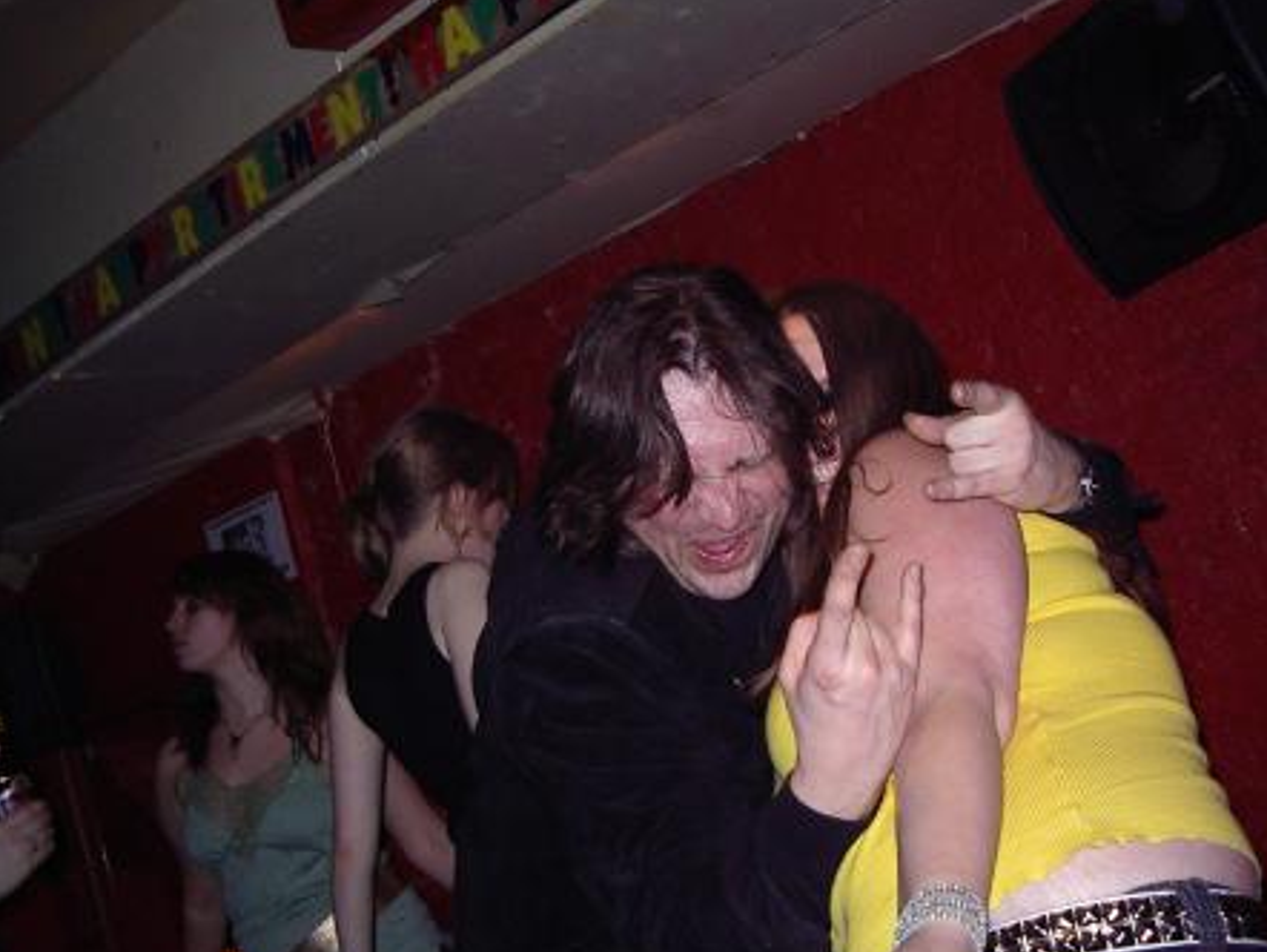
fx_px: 1611
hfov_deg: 42.8
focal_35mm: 44
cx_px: 725
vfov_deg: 32.9
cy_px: 530
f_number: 2.6
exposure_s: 1/60
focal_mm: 5.8
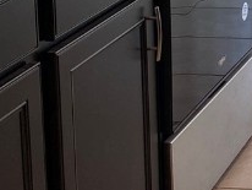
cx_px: 519
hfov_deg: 13.0
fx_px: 940
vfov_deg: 11.1
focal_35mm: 129
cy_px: -86
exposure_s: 1/120
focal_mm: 4.25
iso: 40
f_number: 1.8
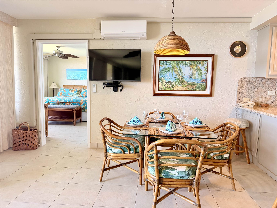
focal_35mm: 24
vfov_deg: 56.8
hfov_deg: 71.6
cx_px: 138
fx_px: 192
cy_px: 104
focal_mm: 6.76
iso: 160
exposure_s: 1/120
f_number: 1.78
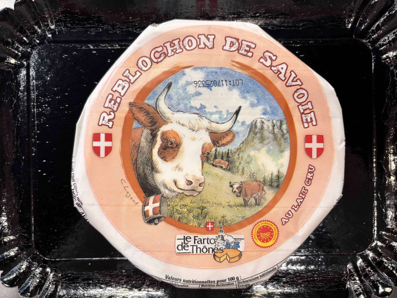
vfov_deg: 53.1
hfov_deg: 67.3
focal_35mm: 26
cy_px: 149
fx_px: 298
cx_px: 198
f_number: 1.6
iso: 100
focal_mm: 5.96
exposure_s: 1/100
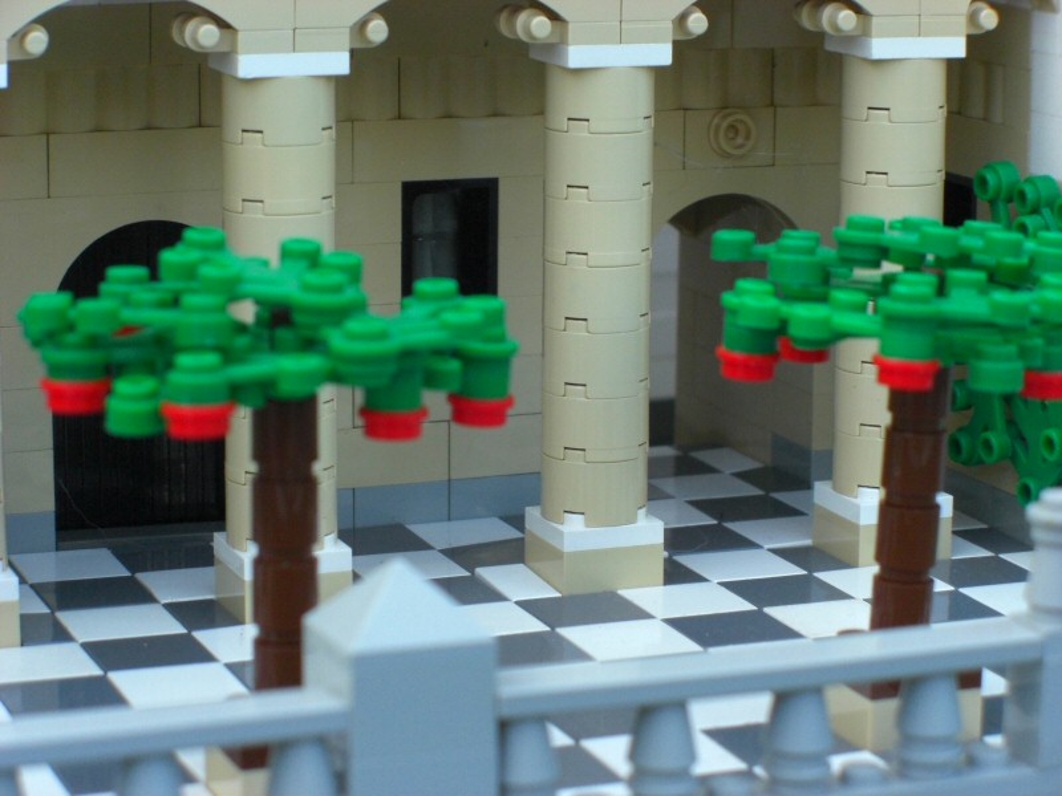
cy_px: 398
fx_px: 3497
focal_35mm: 114
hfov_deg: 17.3
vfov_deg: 13.0
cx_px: 531
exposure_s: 1/160
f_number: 5.1
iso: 400
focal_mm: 23.7
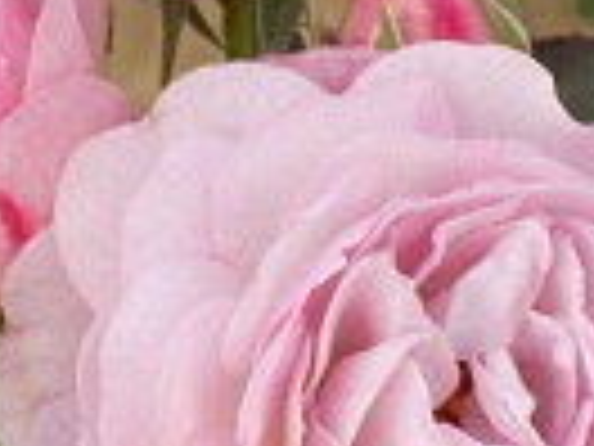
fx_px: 7344
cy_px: 140
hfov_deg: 4.6
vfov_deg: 3.5
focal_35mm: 428
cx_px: 198
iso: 80
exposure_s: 1/100
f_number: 4.8
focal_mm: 20.9
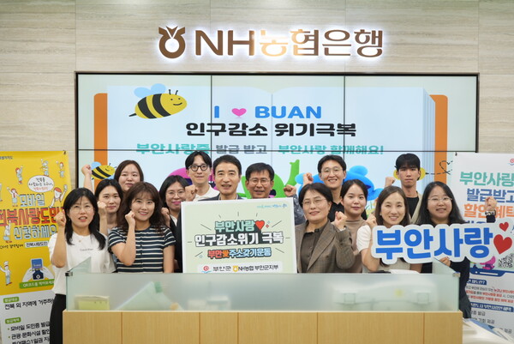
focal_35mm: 50
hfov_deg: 39.6
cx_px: 257
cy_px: 172
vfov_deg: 27.0
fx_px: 714
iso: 200
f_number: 4.5
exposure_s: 1/50
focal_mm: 50
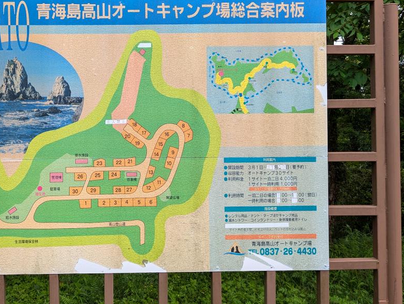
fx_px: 432
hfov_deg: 48.9
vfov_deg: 38.6
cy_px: 117
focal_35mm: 37
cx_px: 124
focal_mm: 6.9
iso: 19
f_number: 1.68
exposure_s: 1/435
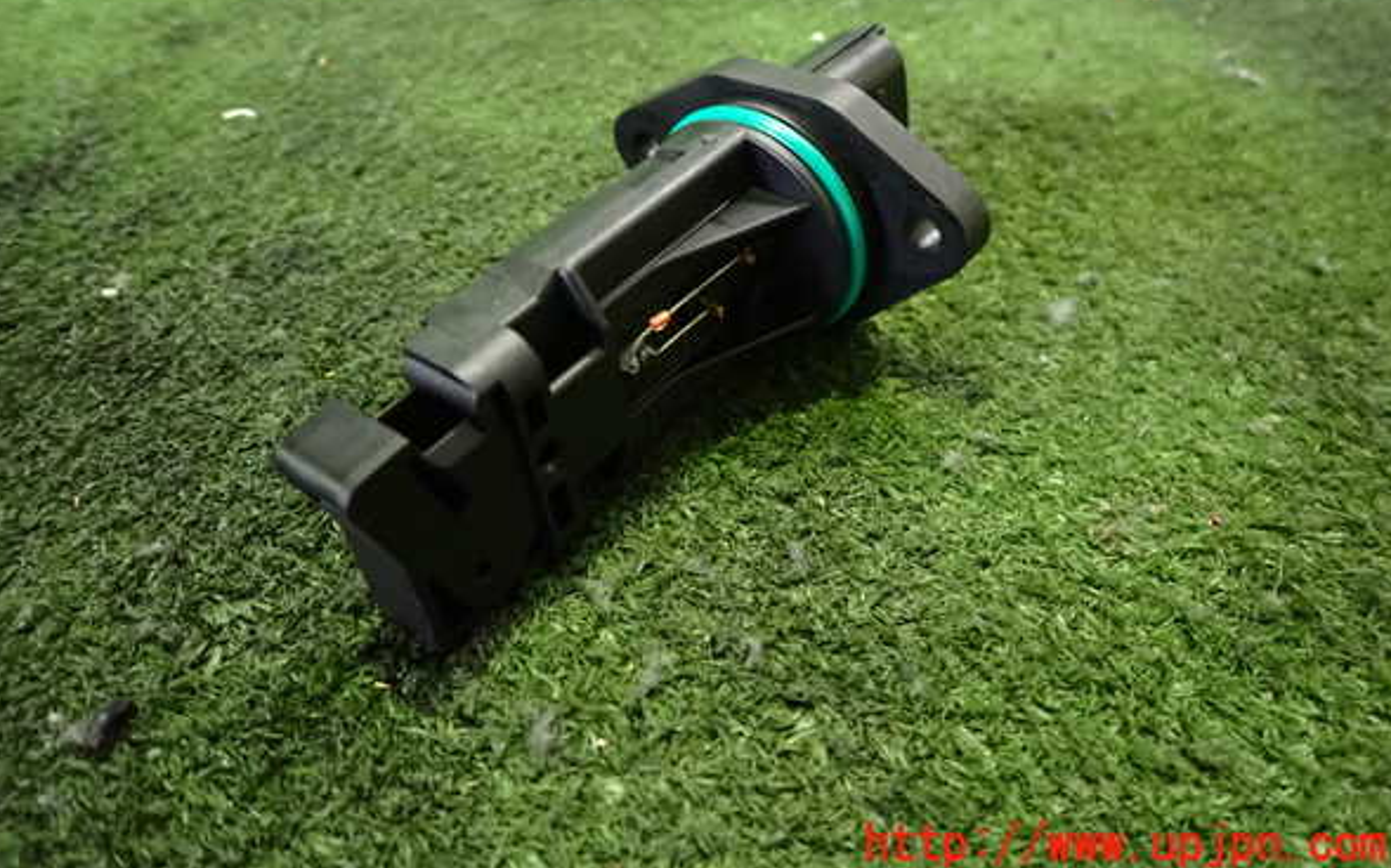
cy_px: 344
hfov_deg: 68.4
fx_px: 1023
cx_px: 690
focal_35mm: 27
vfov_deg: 45.7
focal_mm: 4.5
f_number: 2
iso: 1250
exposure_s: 1/60
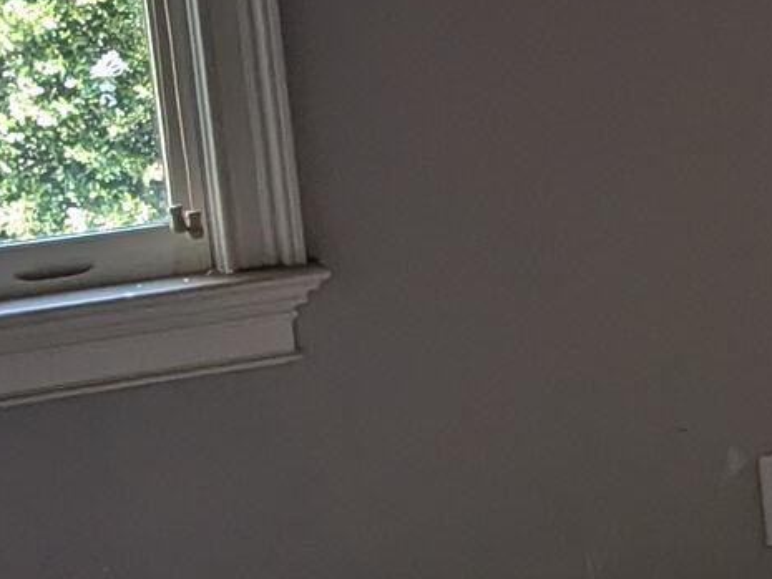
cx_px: 1019
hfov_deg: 14.3
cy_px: 380
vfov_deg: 11.2
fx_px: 2945
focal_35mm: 132
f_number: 1.85
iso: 572
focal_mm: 6.81
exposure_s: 1/529
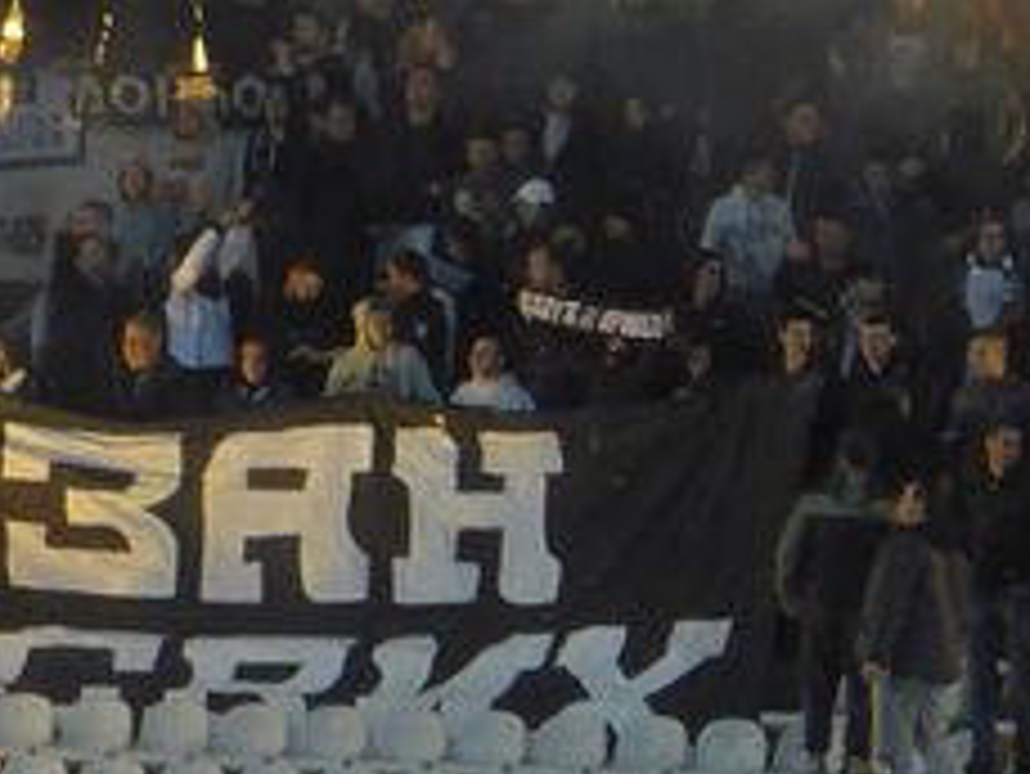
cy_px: 52
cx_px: 54
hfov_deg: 2.2
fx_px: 27121
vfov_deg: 1.6
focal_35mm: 911
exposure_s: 1/80
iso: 400
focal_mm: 42.8
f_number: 5.9
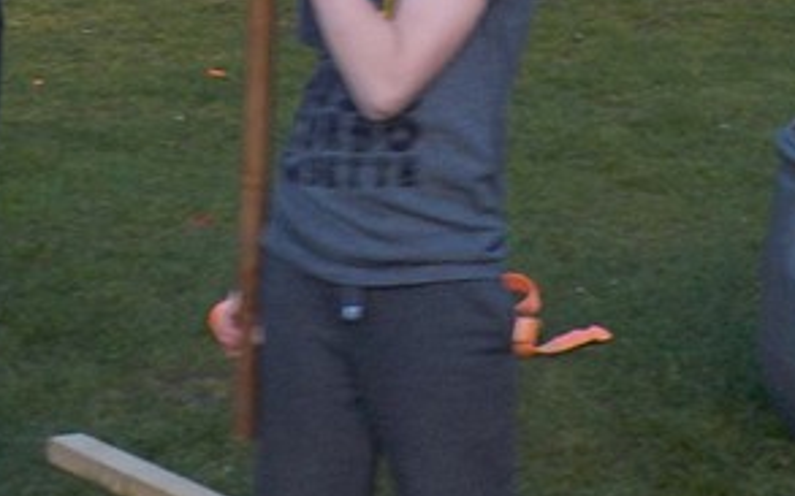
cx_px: 399
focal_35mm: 111
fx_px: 2405
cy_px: -285
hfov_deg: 18.8
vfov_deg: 11.2
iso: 125
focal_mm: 4.1
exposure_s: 1/40
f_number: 3.3
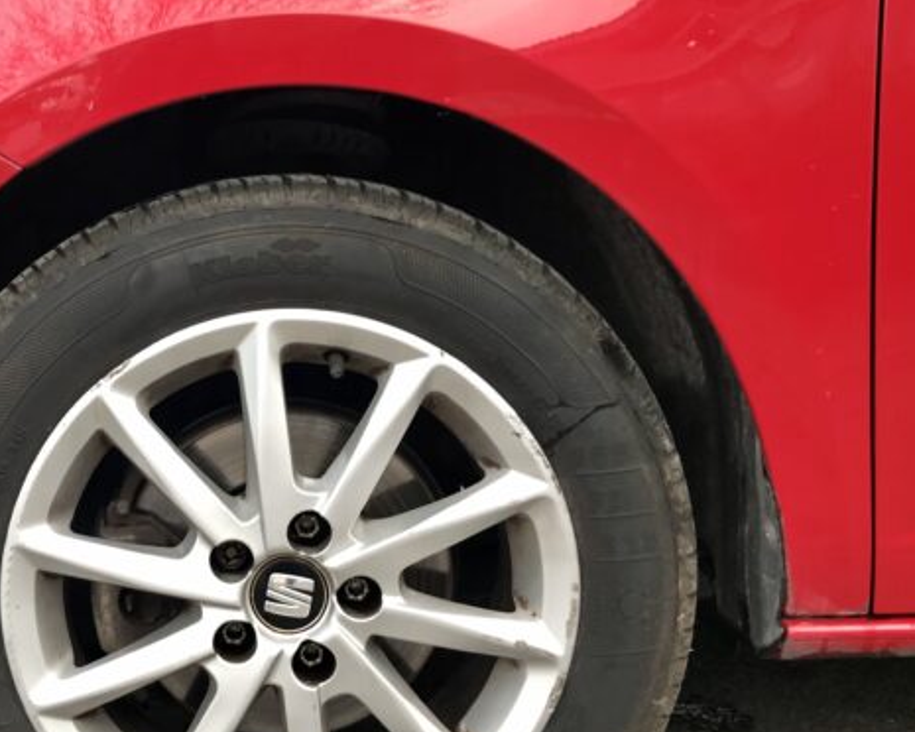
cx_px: 246
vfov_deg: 32.0
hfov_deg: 38.7
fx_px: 1273
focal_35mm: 47
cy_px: 431
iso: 20
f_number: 1.8
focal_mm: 3.99
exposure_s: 1/50
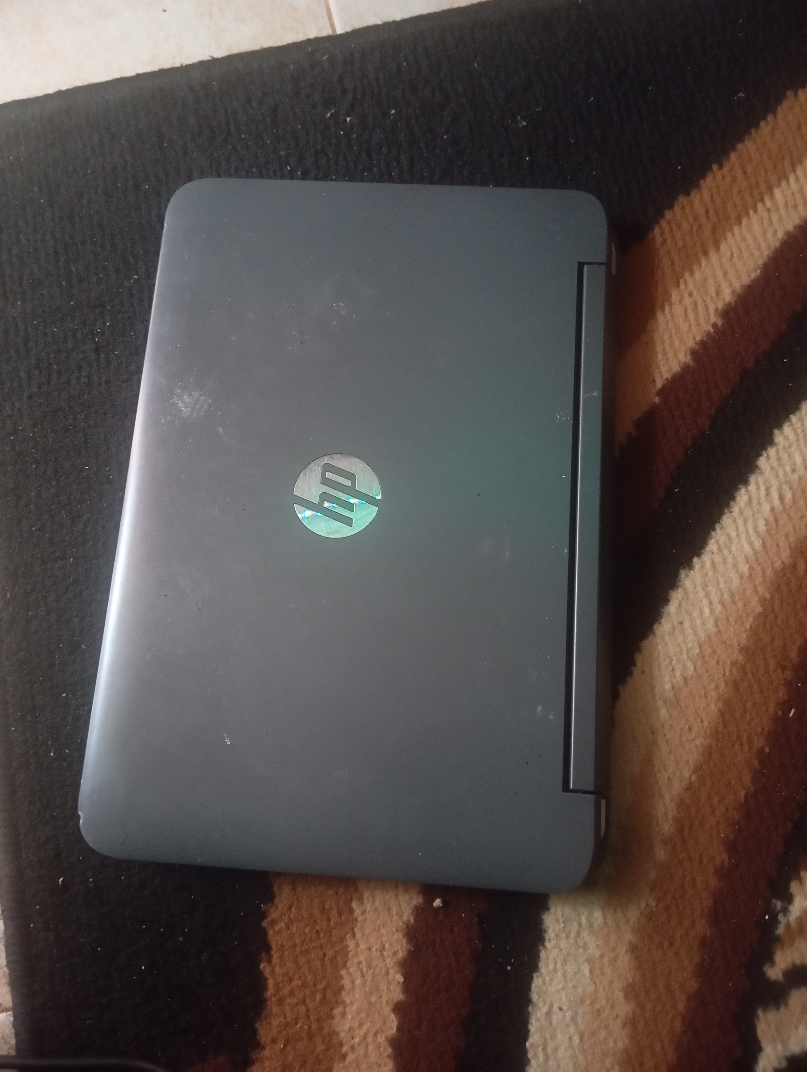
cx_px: 404
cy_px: 536
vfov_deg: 63.4
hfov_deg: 49.9
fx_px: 868
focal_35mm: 28
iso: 3467
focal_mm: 4.22
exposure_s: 1/20
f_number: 1.8
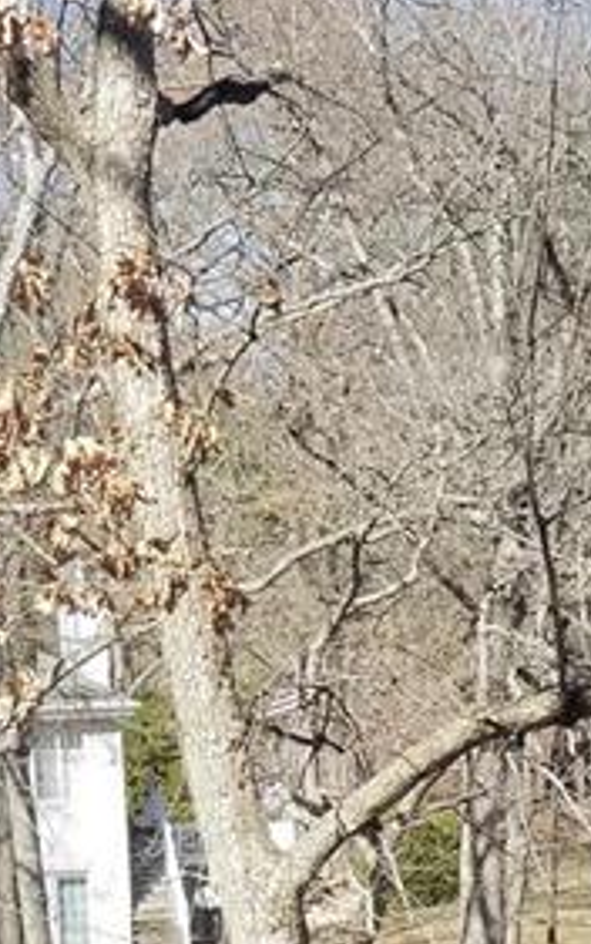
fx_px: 5172
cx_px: 457
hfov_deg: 6.5
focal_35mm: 201
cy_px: 1162
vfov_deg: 10.2
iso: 25
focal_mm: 6
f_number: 2.4
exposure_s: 1/367
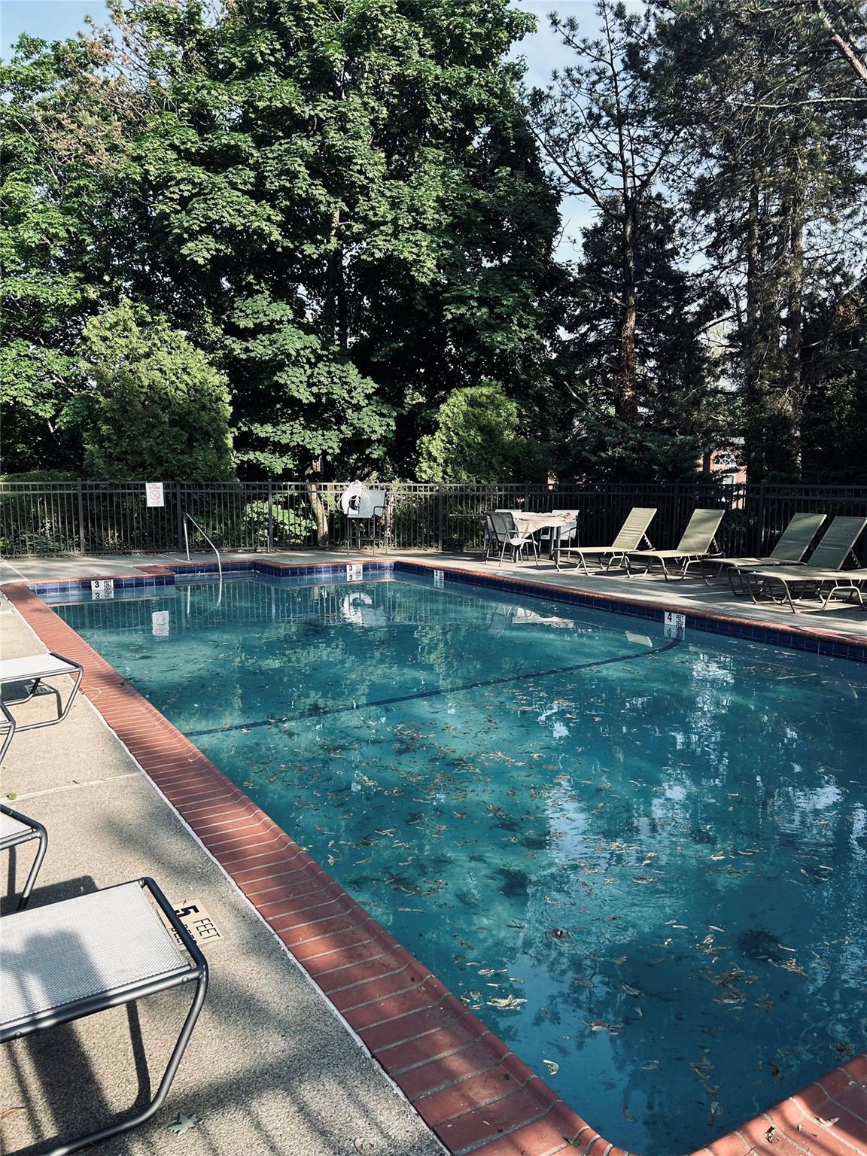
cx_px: 434
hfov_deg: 53.1
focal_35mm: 26
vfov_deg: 67.3
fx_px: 868
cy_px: 578
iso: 50
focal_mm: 5.7
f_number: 1.5
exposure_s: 1/650
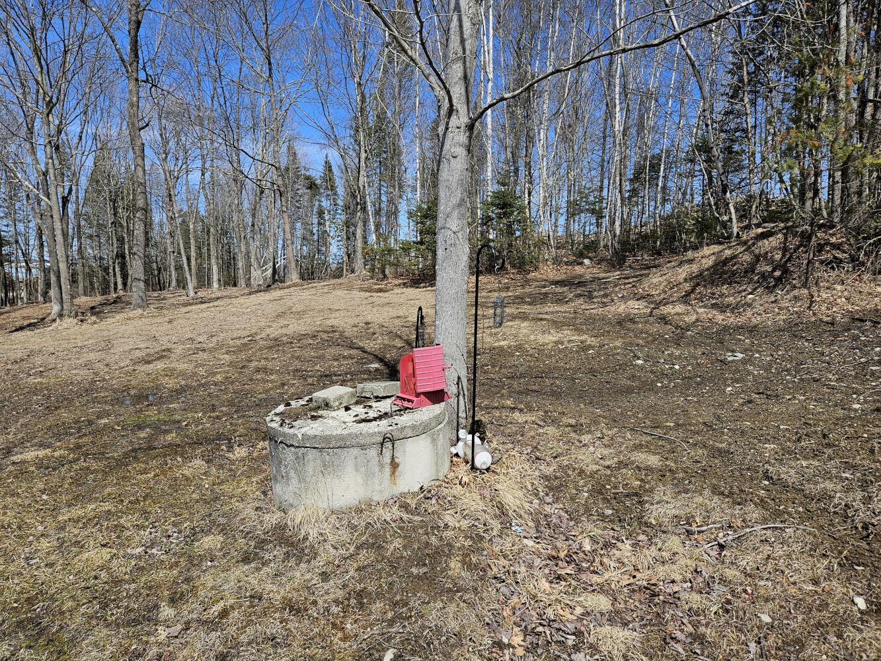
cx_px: 440
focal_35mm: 23
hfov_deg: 73.9
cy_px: 330
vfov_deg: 58.9
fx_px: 585
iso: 32
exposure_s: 1/1723
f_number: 1.8
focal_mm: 5.4
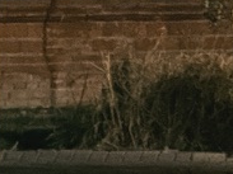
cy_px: 193
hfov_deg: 2.9
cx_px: -256
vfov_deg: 2.2
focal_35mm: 673
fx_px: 4527
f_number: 2.8
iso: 640
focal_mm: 15.66
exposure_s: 1/17
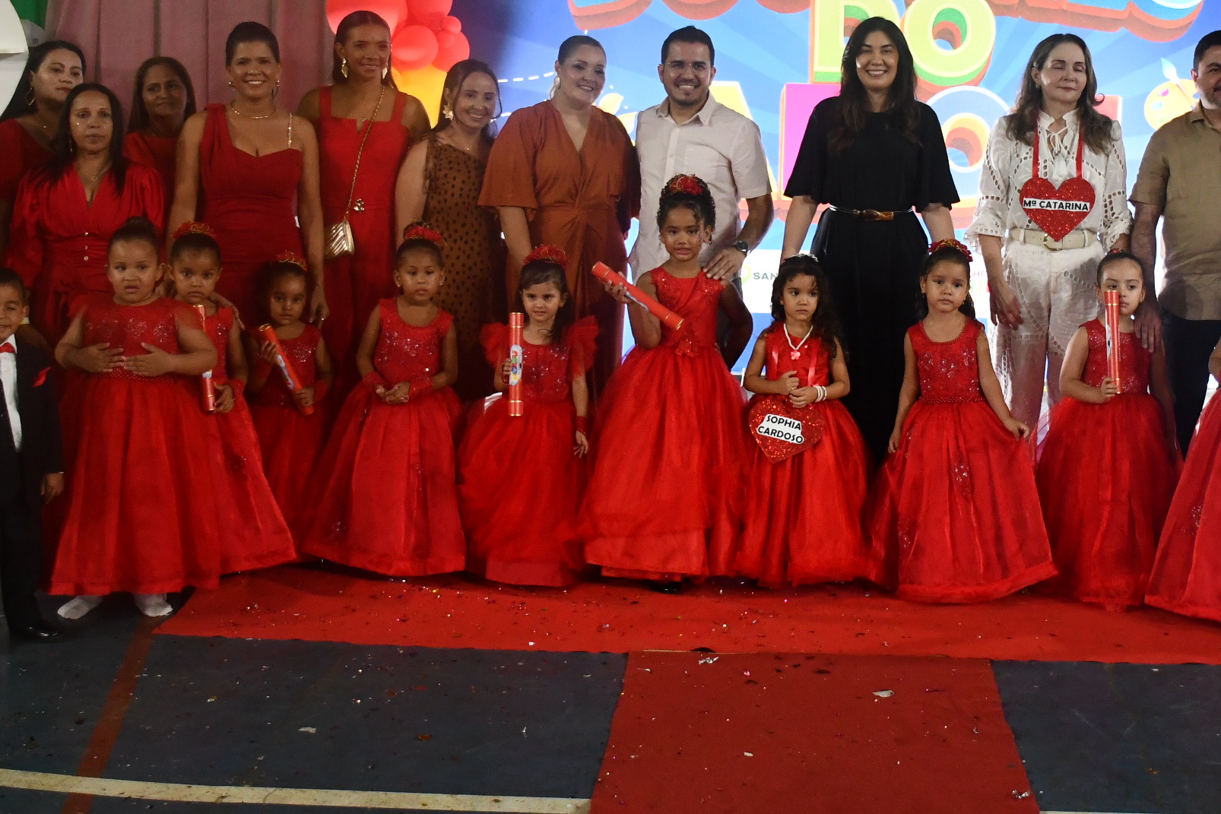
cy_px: 263
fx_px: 1764
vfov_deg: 25.8
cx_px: 788
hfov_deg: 37.9
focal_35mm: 52
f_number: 3.5
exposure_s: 1/125
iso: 2000
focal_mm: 20
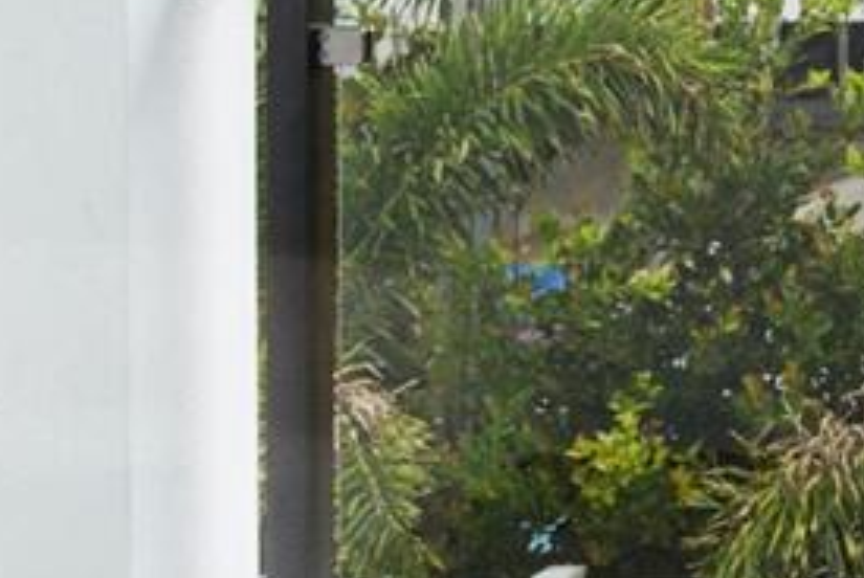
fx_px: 2859
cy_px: -357
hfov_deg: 12.4
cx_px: 2240
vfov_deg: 11.0
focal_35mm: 119
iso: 640
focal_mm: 16
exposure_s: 1/50
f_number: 8
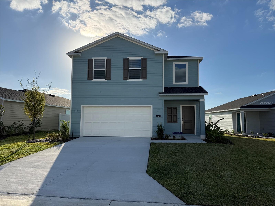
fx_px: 191
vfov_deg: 56.8
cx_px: 138
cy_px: 103
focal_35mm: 24
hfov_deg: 71.6
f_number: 1.78
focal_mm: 6.76
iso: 80
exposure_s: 1/6711
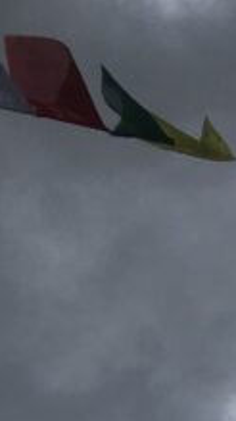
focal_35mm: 148
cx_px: 366
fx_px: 1648
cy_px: 921
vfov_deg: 12.3
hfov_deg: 8.0
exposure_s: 1/2959
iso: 25
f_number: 2.2
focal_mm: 4.15
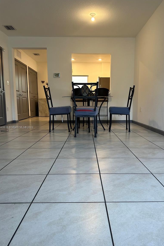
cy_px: 127
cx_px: 90
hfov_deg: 49.5
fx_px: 178
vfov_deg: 69.4
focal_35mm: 26
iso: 125
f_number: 1.78
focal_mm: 6.86
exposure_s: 1/60
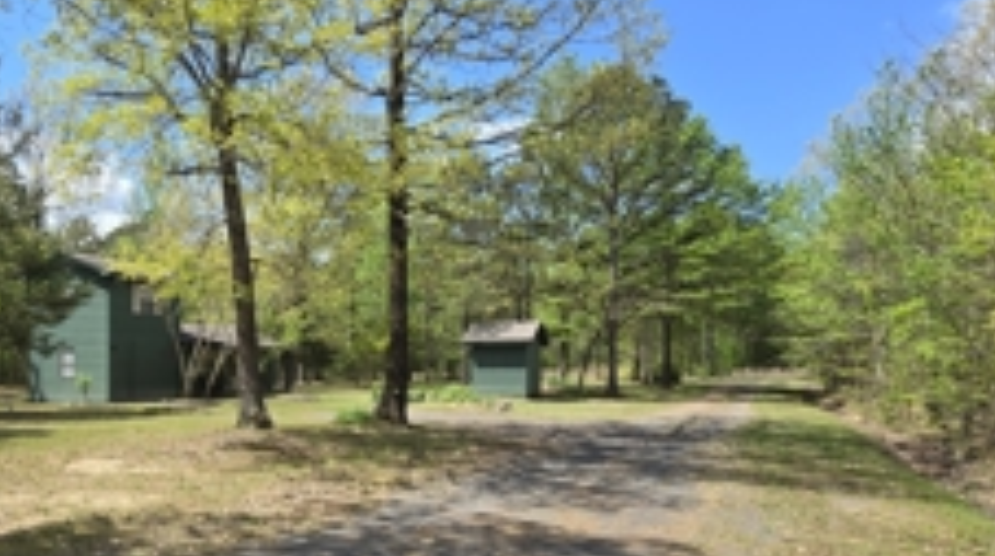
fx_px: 659
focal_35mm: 25
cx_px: 311
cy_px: 368
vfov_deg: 45.2
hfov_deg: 71.4
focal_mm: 2.2
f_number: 2.2
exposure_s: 1/1433
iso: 50
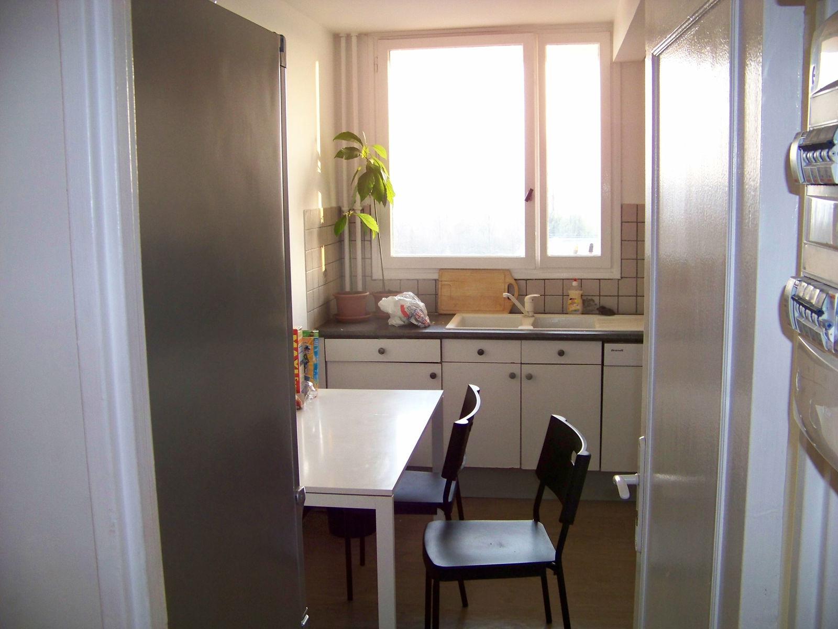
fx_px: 872
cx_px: 419
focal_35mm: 36
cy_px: 314
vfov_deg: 39.7
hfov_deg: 51.4
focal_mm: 5.85
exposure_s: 1/30
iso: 200
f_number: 2.8
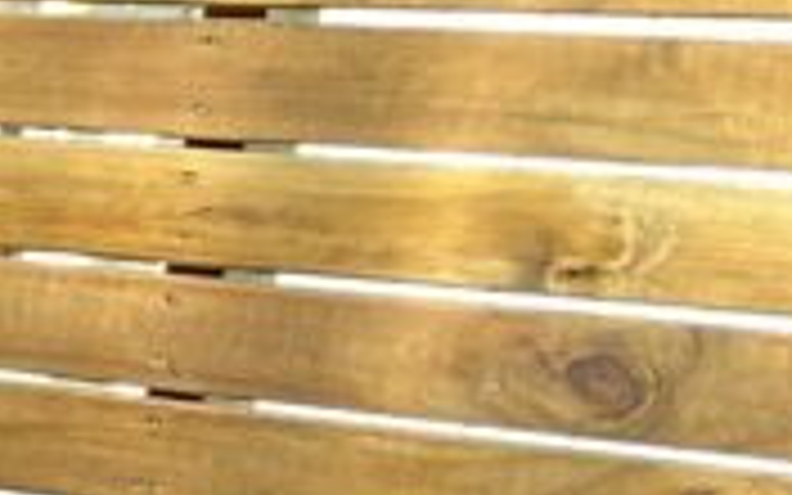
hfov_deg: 11.3
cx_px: -1228
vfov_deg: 8.2
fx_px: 3195
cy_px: 1125
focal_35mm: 148
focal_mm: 6.86
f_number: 1.78
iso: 125
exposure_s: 1/121
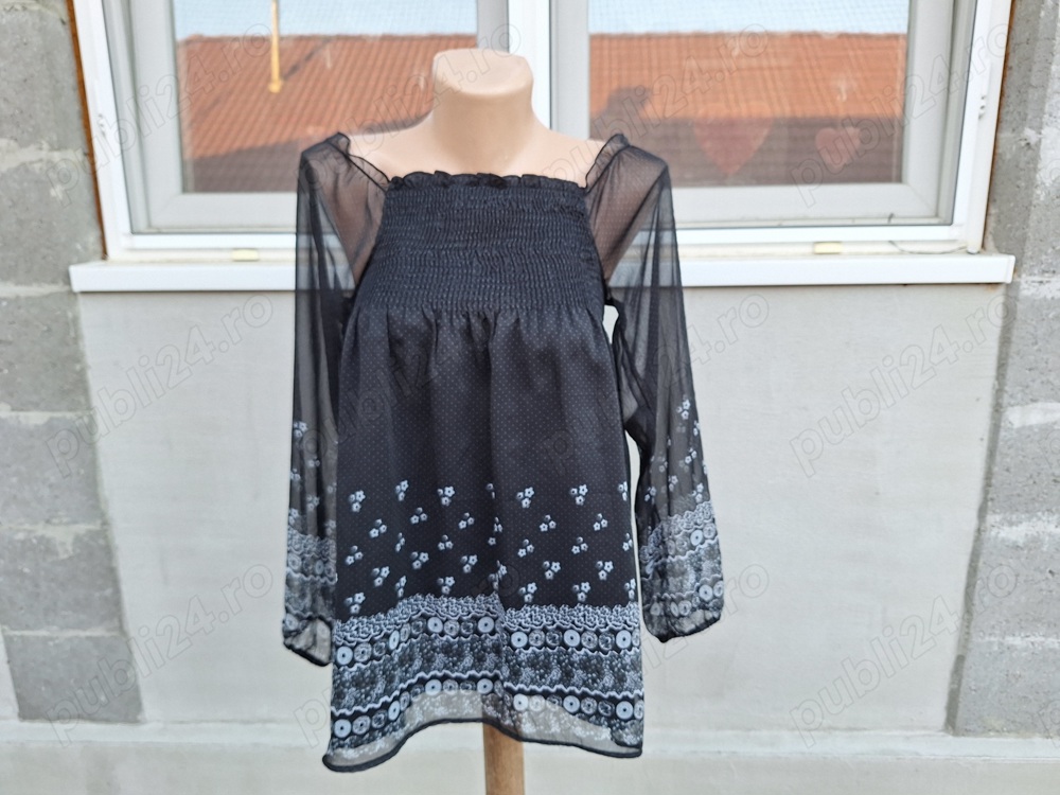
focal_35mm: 23
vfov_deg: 58.9
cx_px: 530
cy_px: 398
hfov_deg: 73.9
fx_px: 704
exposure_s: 1/120
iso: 64
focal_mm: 5.54
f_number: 1.8
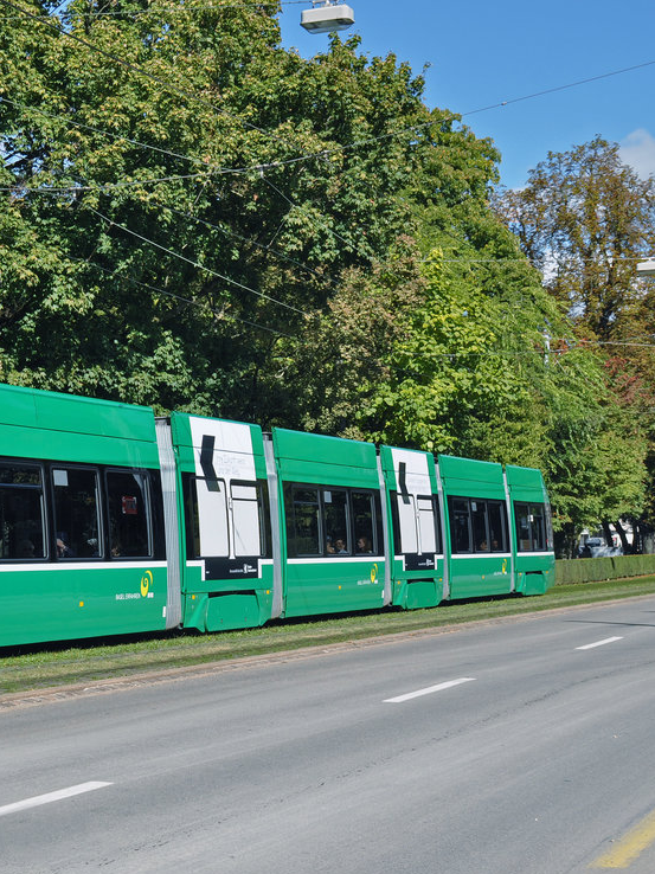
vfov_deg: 26.0
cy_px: 423
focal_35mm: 75
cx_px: -33
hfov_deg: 19.0
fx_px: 1893
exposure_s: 1/320
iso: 200
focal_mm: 32
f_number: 9
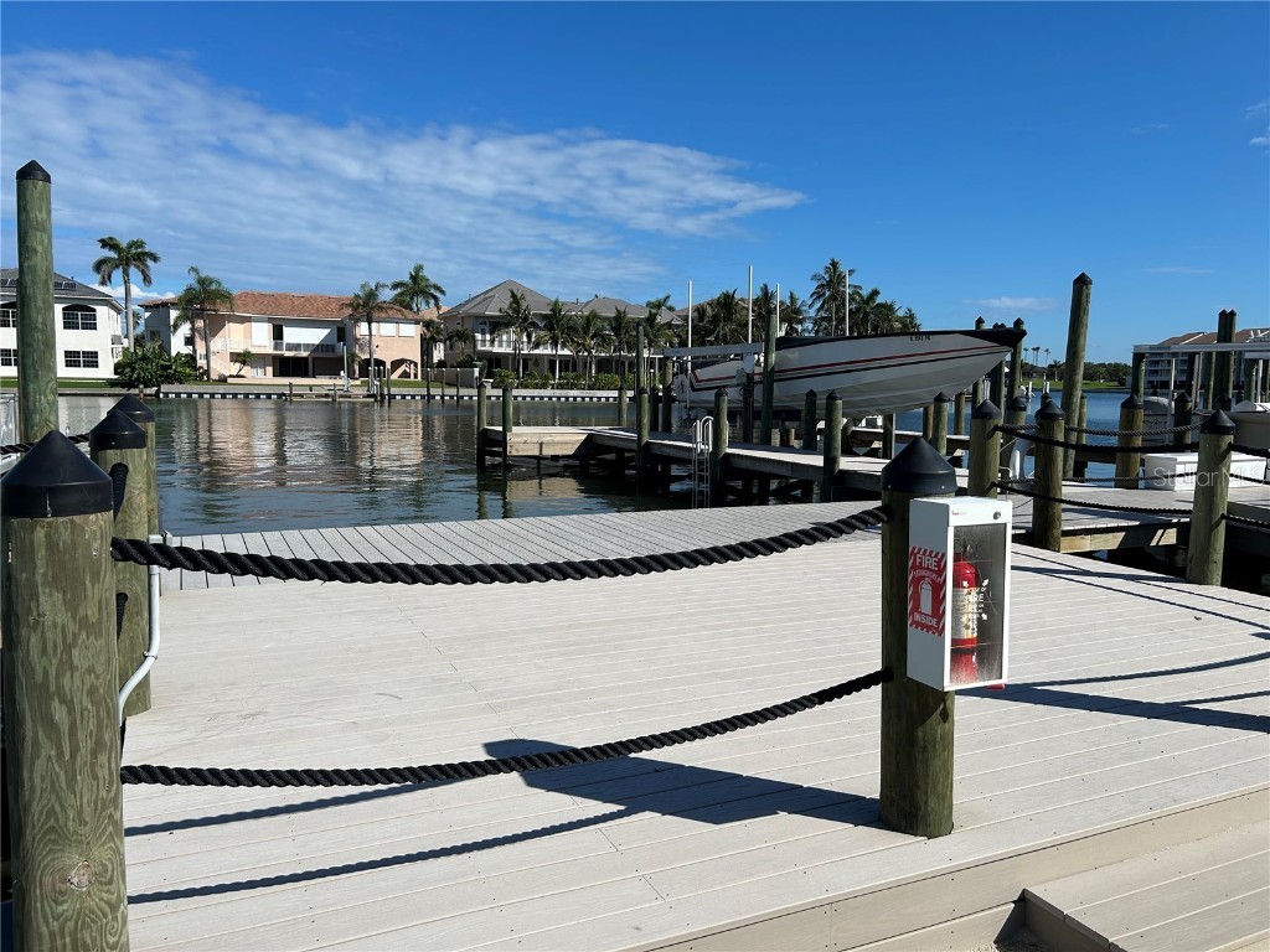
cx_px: 635
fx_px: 954
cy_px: 476
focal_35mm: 26
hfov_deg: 67.3
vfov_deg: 53.1
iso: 50
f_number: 1.5
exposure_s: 1/7463
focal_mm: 5.7
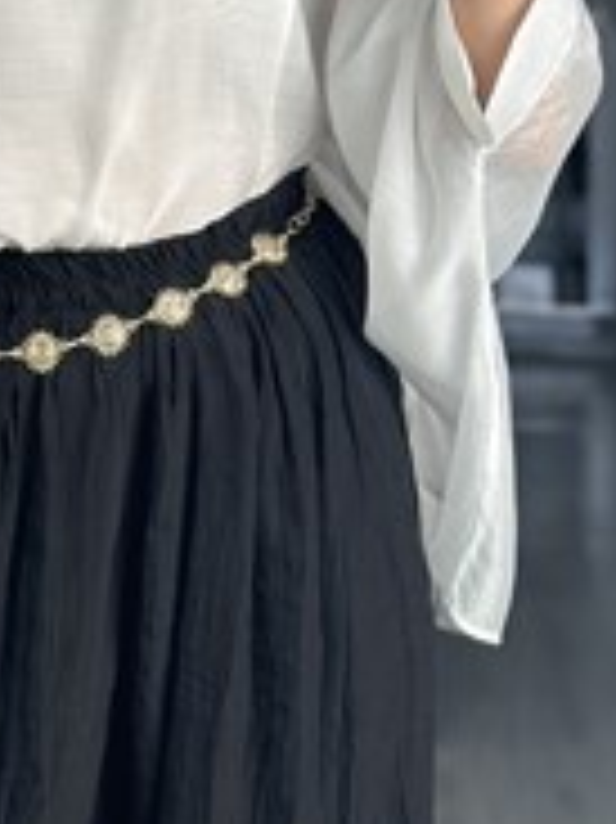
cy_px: -135
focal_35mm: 133
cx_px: 63
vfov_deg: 14.4
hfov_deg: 11.1
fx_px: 3159
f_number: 1.78
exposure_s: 1/220
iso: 80
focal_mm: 6.86
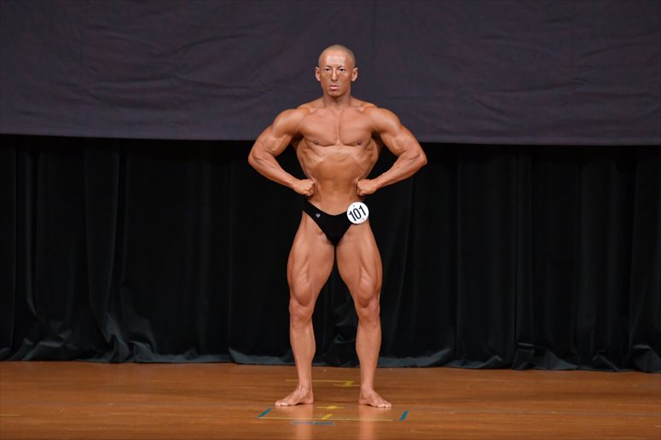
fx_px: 5506
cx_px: 330
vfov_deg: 4.6
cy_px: 220
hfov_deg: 6.9
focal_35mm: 300
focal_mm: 200
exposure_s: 1/400
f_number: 5.6
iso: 4000
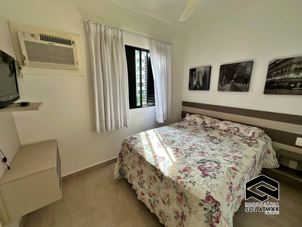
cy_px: 114
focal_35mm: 14
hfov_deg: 102.1
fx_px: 122
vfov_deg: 85.7
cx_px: 151
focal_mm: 2.22
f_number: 2.2
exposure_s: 1/125
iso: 40
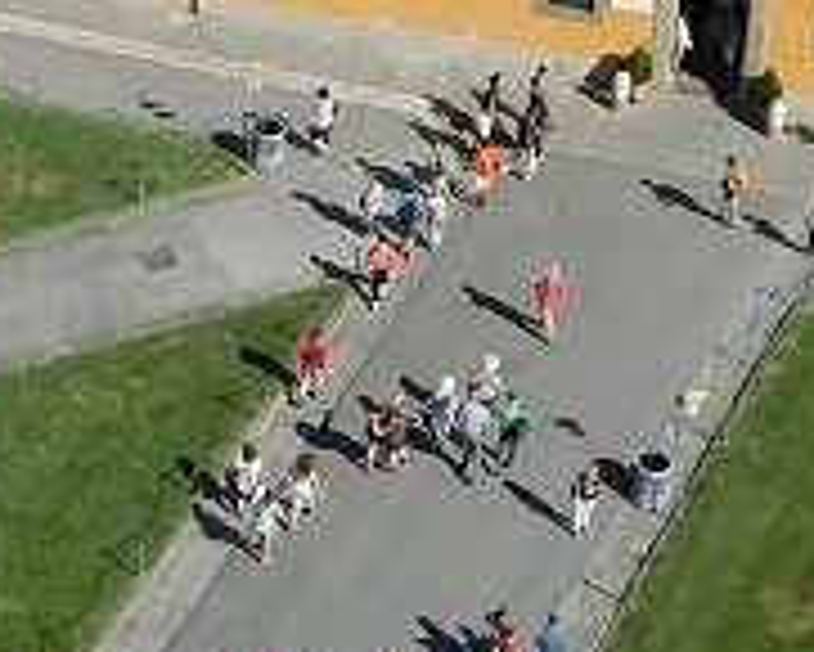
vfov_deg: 9.9
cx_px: 9
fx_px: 3736
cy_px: 54
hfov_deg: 12.3
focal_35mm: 155
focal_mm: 6.3
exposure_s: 1/1250
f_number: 3.5
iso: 125
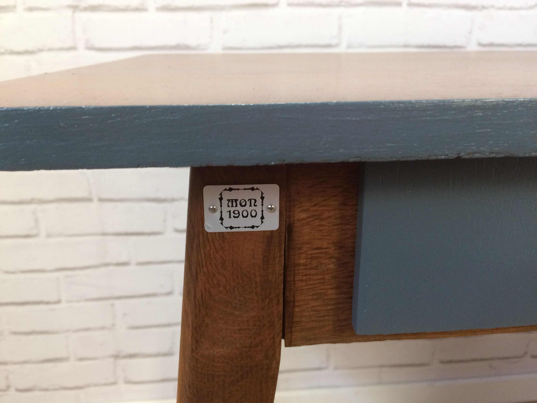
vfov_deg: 48.2
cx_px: 268
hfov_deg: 61.7
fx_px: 450
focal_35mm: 29
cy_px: 202
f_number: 2.2
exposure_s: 1/33
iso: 80
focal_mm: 4.15
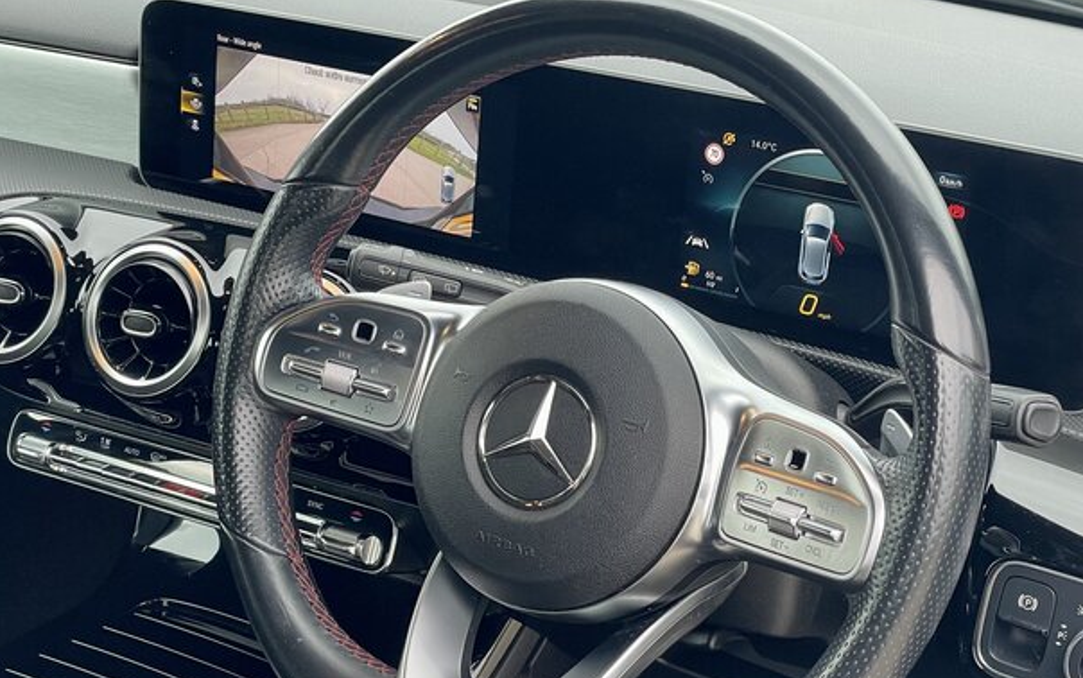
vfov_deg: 17.9
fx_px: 2155
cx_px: 568
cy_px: 378
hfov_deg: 28.2
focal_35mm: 73
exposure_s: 1/99
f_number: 2
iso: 100
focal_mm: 6
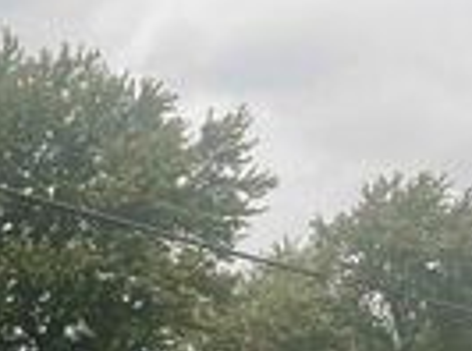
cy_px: 512
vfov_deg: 14.1
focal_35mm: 98
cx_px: -231
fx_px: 1333
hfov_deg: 18.0
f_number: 1.5
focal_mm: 5.7
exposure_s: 1/452
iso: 50
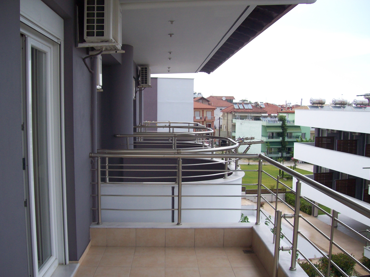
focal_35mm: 37
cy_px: 140
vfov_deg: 38.6
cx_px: 185
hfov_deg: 50.2
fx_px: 395
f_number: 2.7
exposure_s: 1/375
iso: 80
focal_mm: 6
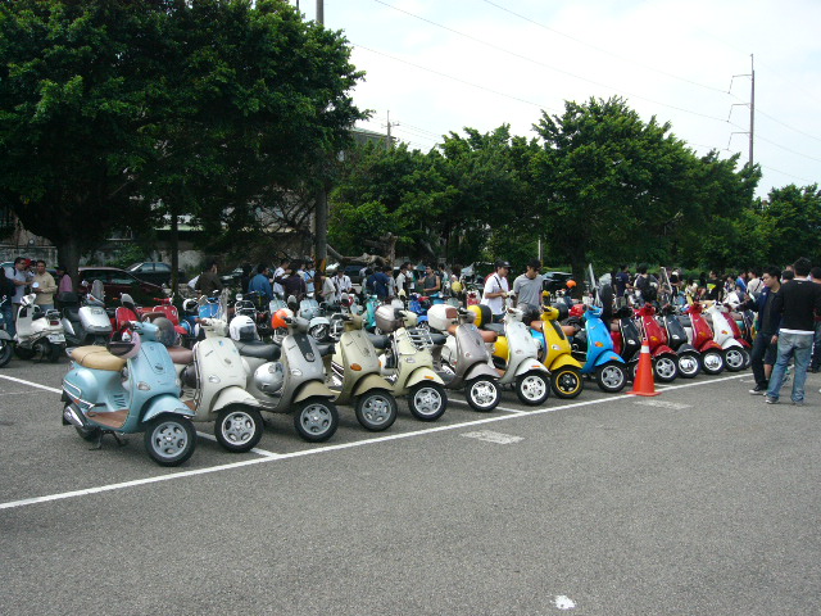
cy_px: 308
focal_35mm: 35
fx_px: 830
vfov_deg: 40.7
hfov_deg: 52.6
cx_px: 410
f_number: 8
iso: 100
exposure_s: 1/125
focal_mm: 5.8
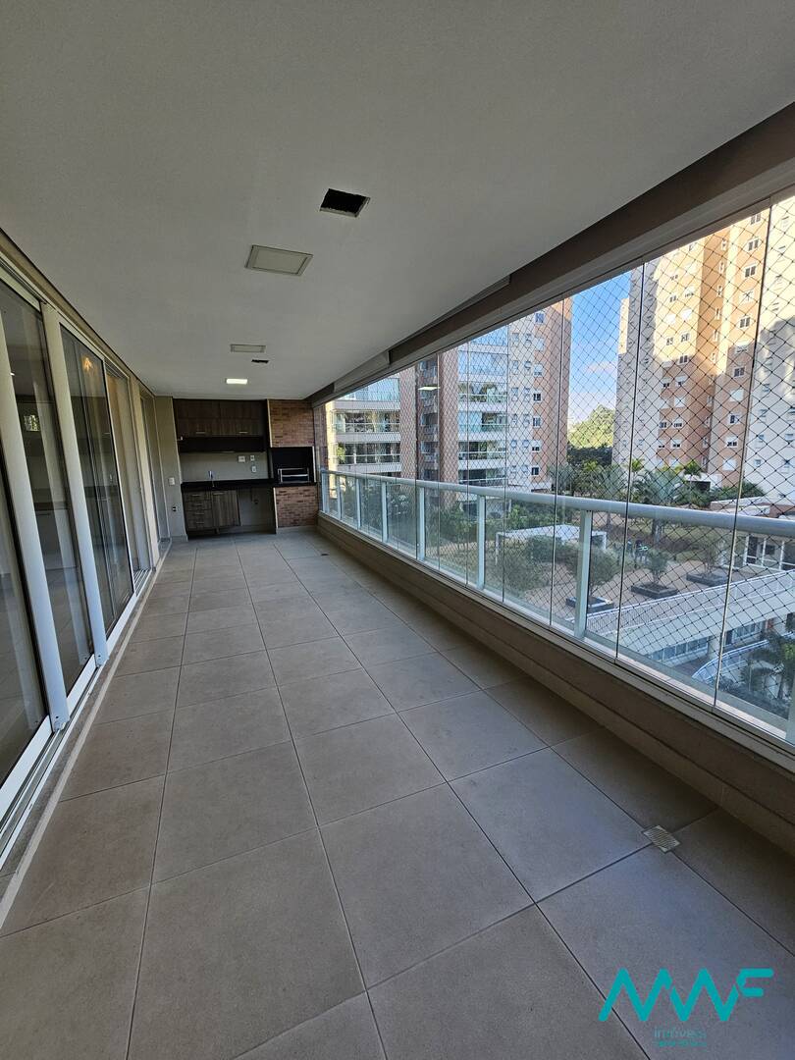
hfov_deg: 89.9
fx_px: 398
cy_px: 530
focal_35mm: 13
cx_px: 398
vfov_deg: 106.2
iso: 80
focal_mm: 2.2
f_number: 2.2
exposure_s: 1/207
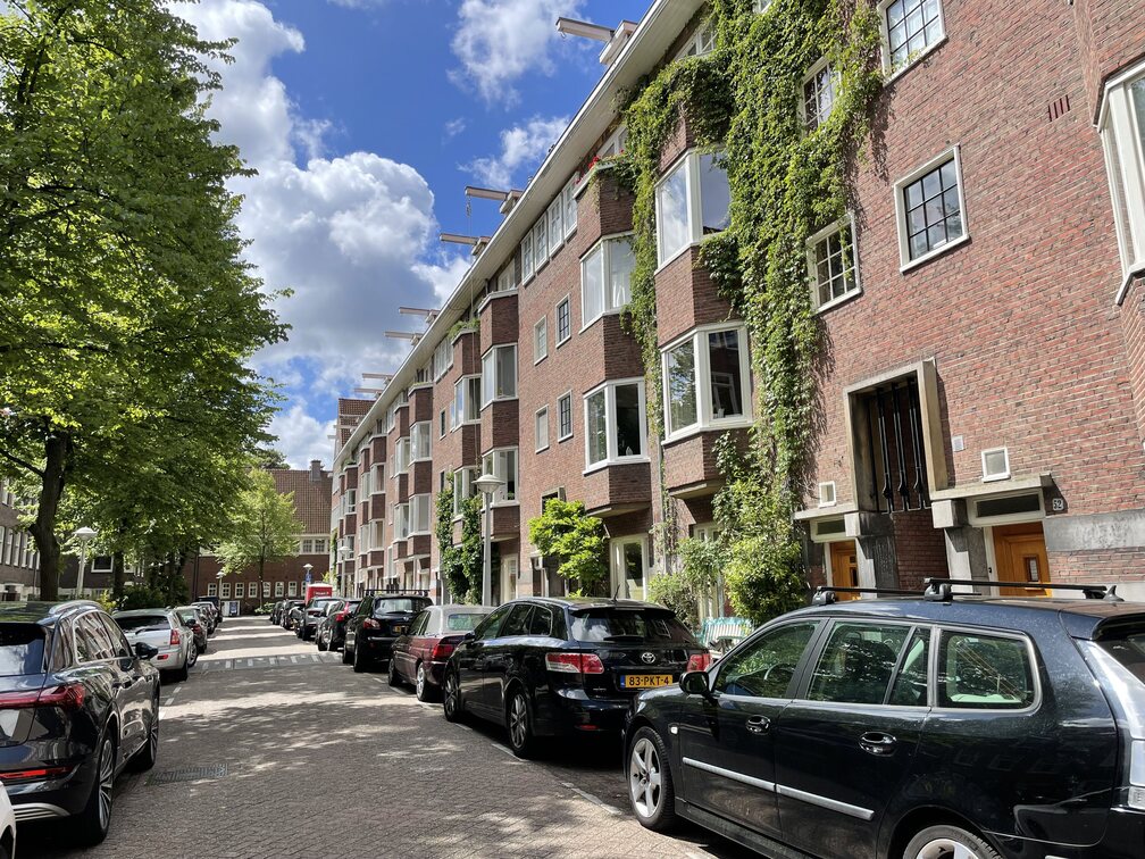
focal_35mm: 26
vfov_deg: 53.1
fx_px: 860
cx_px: 572
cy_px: 430
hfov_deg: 67.3
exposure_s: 1/2451
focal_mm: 4.2
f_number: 1.6
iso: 32
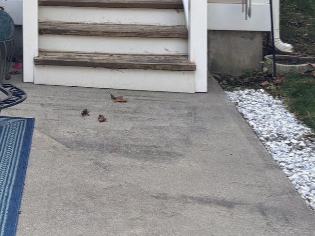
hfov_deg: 21.5
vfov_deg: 16.9
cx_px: -97
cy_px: -73
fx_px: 746
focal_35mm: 82
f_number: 1.6
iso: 50
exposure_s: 1/553
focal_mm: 5.96
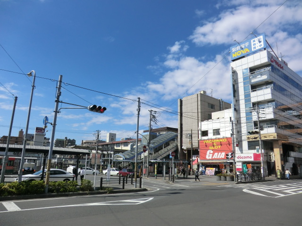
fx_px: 209
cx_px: 151
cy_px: 113
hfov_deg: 71.6
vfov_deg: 56.8
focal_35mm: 24
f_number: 7.5
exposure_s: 1/320
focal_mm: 4.3
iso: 80
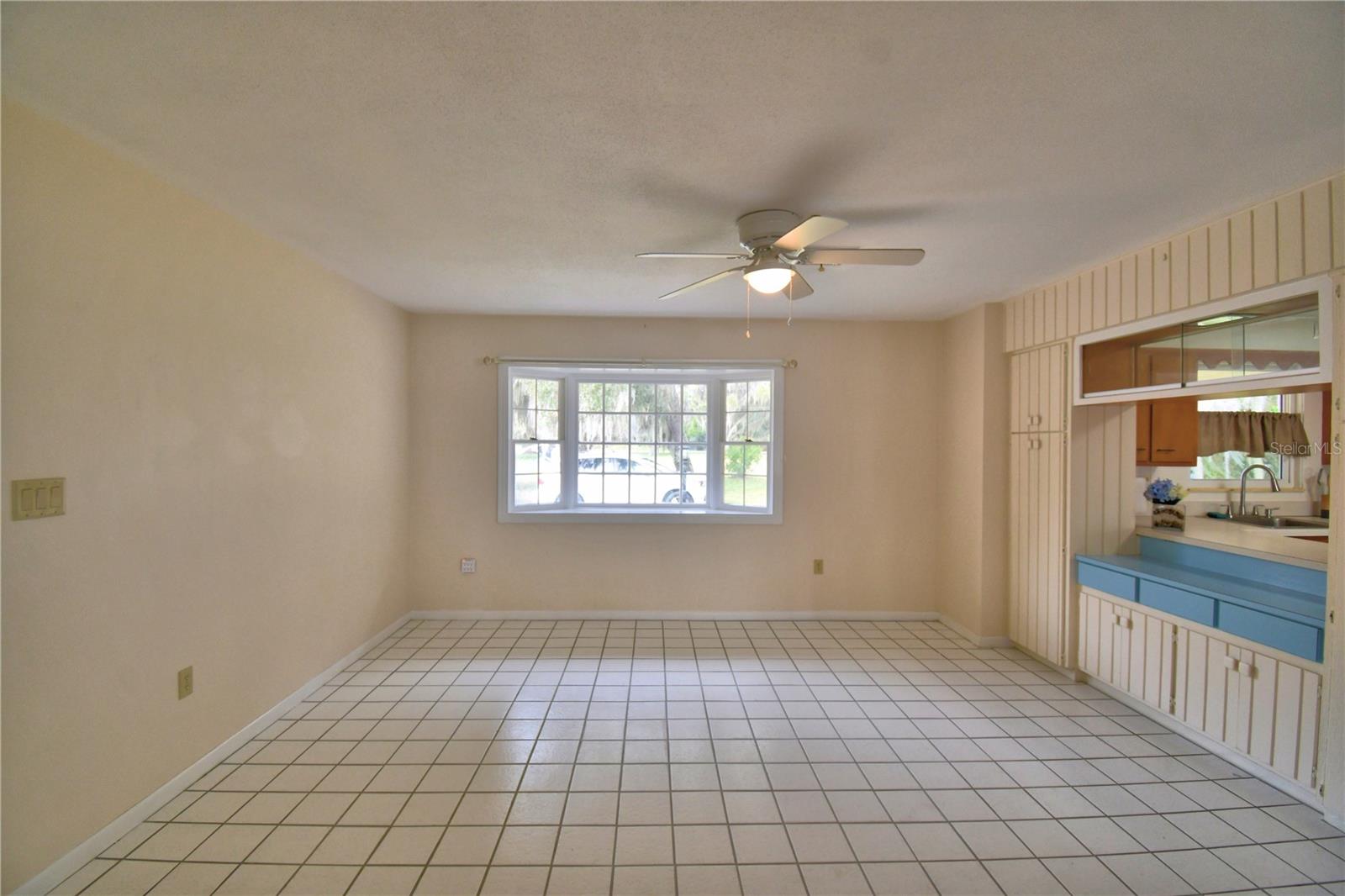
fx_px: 560
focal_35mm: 15
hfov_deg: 100.4
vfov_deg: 77.3
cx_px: 672
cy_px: 448
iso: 320
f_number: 4.5
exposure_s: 1/125
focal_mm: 10
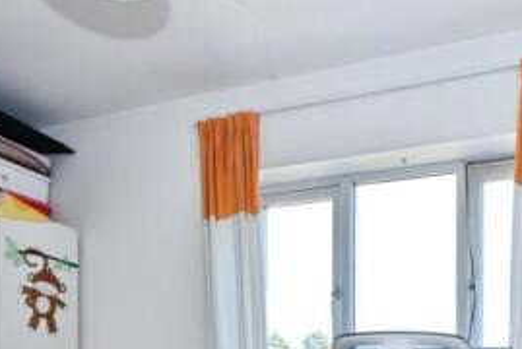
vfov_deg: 32.2
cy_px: 420
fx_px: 494
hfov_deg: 53.9
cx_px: 373
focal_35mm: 34
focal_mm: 14
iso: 500
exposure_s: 1/40
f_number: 11
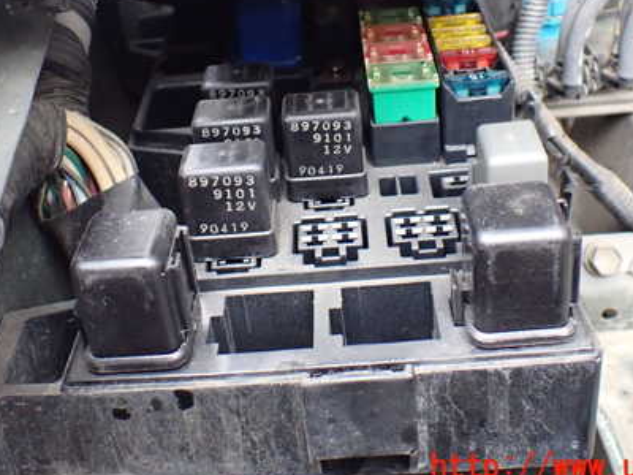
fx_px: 823
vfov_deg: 31.7
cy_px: 131
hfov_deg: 42.1
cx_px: 313
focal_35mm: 45
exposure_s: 1/60
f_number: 2.3
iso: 800
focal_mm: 5.4
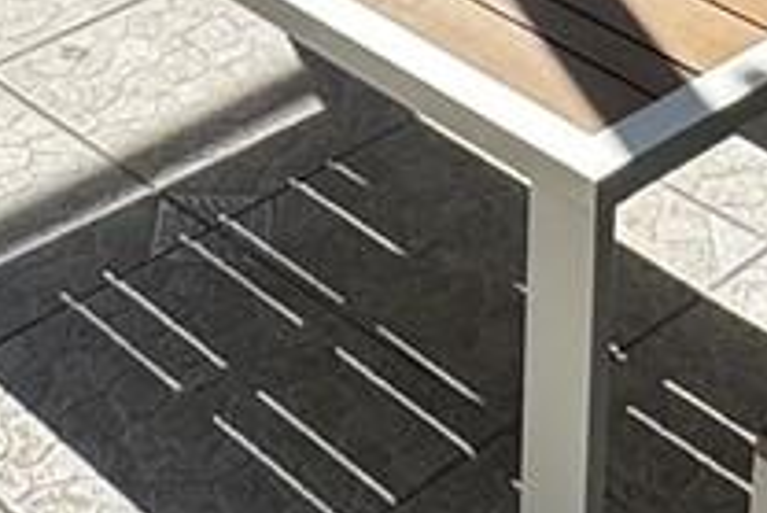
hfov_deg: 18.2
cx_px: 214
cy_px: -598
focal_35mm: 112
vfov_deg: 10.9
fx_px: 2388
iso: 50
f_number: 2.2
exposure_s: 1/1006
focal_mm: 2.22
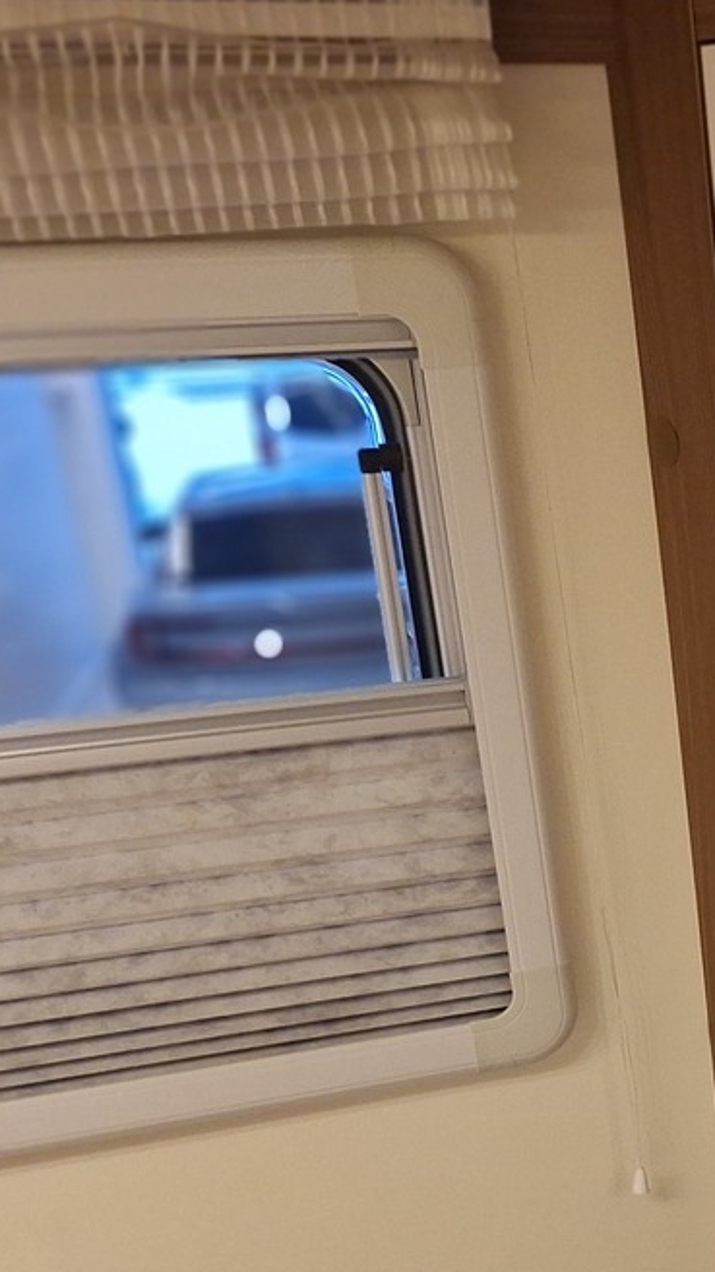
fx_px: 1854
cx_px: 1044
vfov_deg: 36.4
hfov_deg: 19.3
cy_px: 1041
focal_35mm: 55
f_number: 1.8
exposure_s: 1/50
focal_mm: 5.54
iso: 200
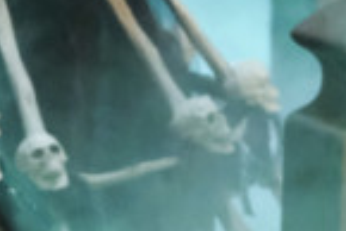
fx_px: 5089
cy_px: -211
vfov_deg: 2.6
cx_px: -327
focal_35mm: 529
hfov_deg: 3.9
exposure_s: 1/125
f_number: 2.8
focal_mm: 50
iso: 5000
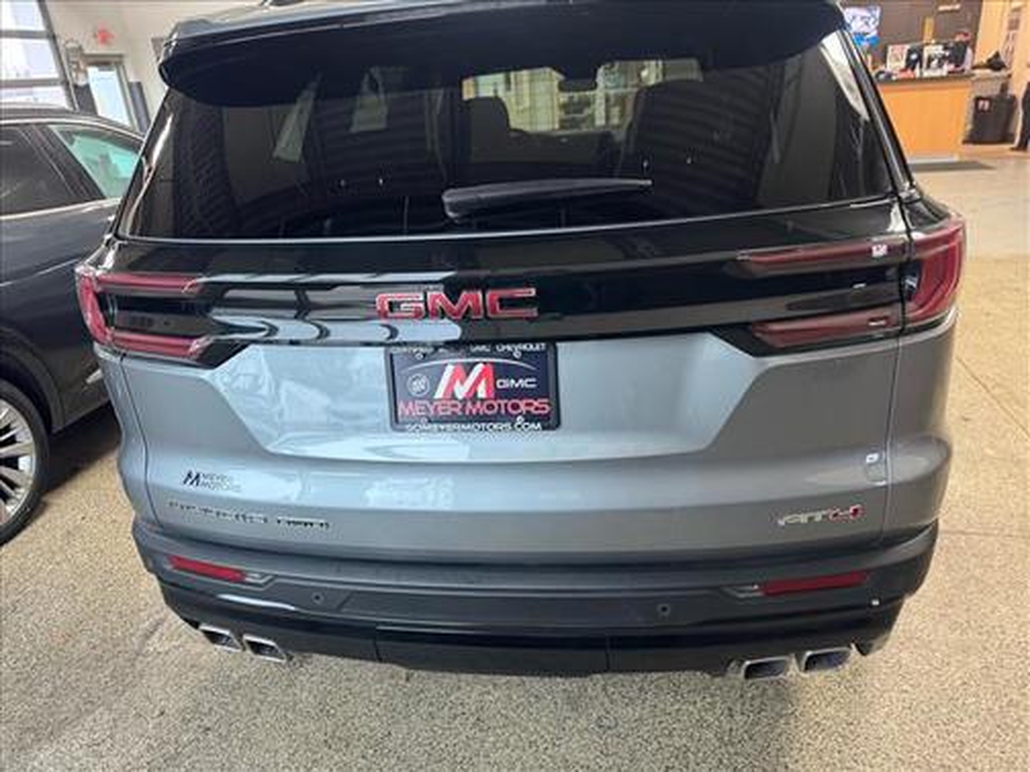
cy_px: 386
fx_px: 714
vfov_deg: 56.8
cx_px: 515
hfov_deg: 71.6
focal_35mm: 24
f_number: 1.78
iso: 320
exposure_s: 1/60
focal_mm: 6.76
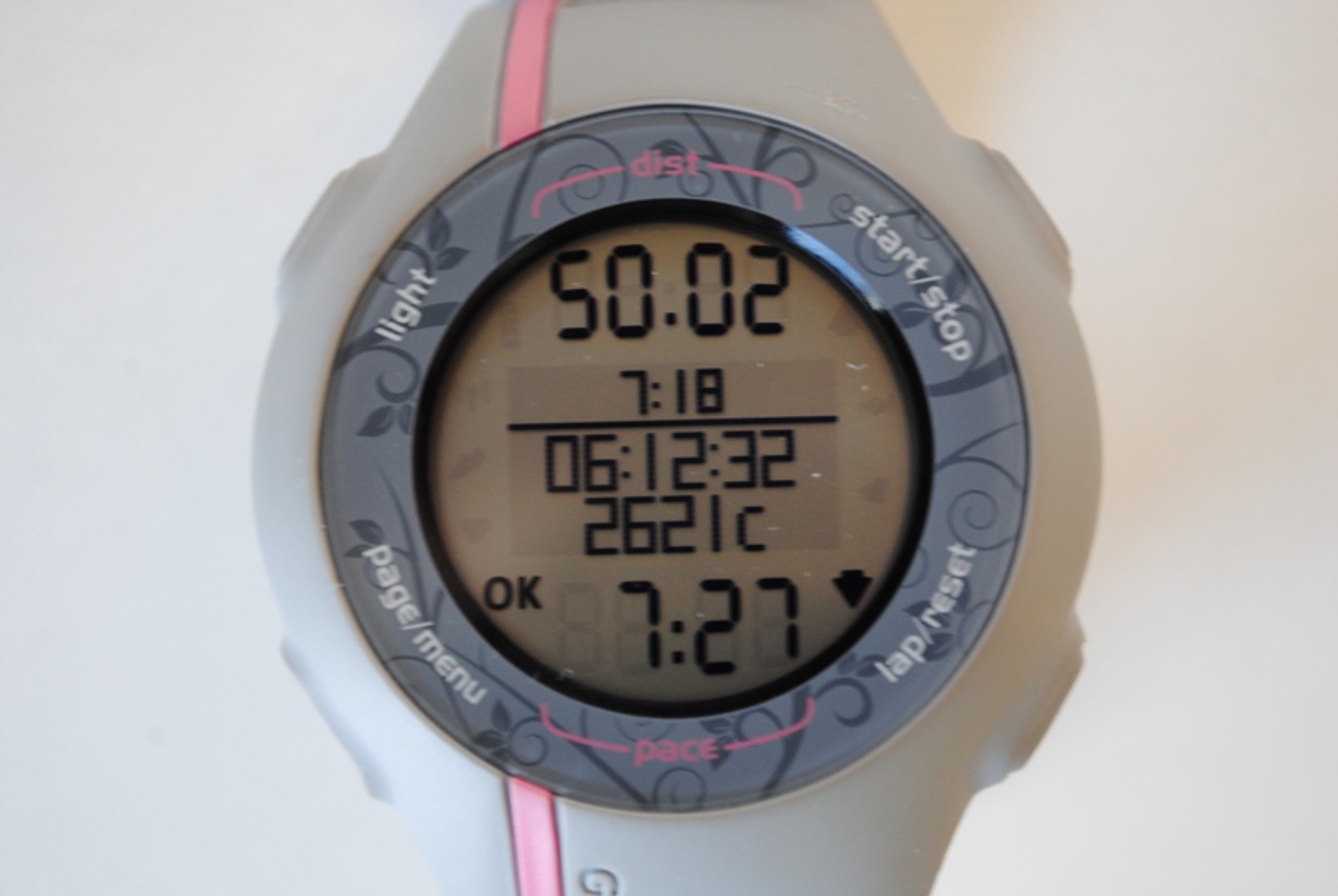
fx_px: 3071
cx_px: 669
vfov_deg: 16.6
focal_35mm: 82
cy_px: 448
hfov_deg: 24.6
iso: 400
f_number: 5.6
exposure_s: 1/20
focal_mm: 55
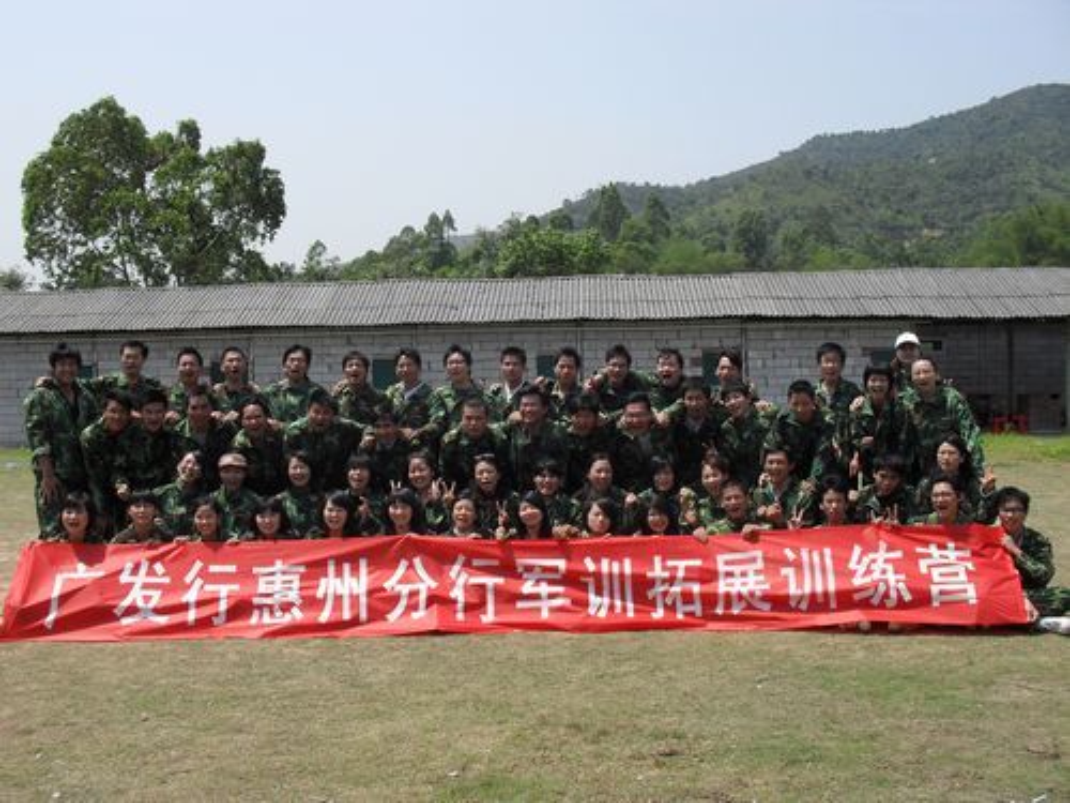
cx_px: 535
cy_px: 402
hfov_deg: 52.6
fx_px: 1082
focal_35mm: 35
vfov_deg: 40.7
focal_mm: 6.3
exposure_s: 1/180
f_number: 8.4
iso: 100
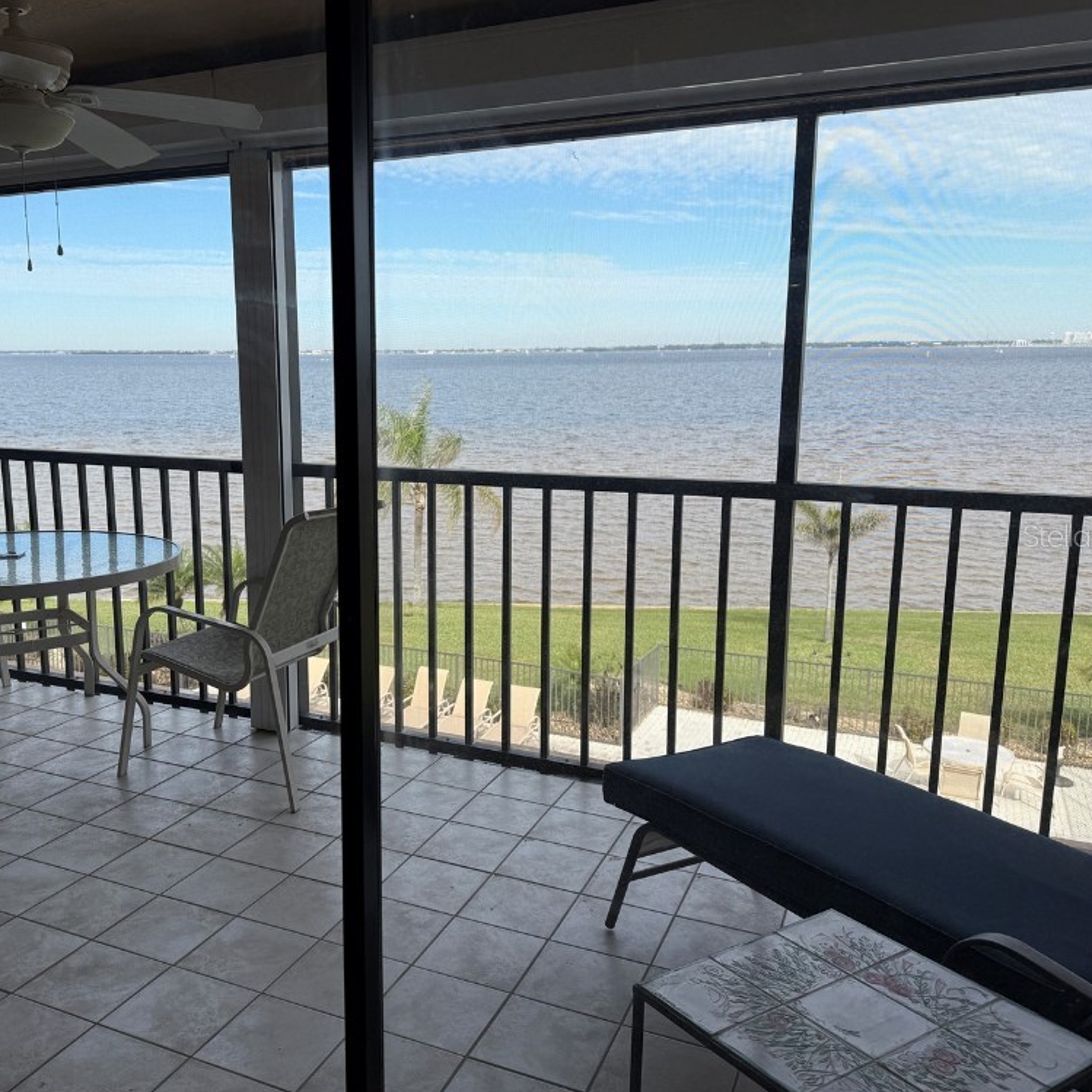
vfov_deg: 55.6
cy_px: 535
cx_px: 414
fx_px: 1035
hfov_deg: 55.0
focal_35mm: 29
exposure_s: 1/2169
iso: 80
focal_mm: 6.76
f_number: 1.78
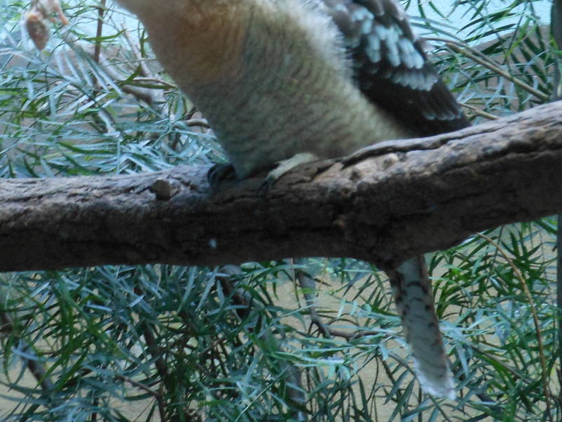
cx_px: 235
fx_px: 3328
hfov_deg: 9.7
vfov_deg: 7.2
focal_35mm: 205
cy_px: 86
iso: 400
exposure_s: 1/6
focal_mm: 18.3
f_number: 5.4
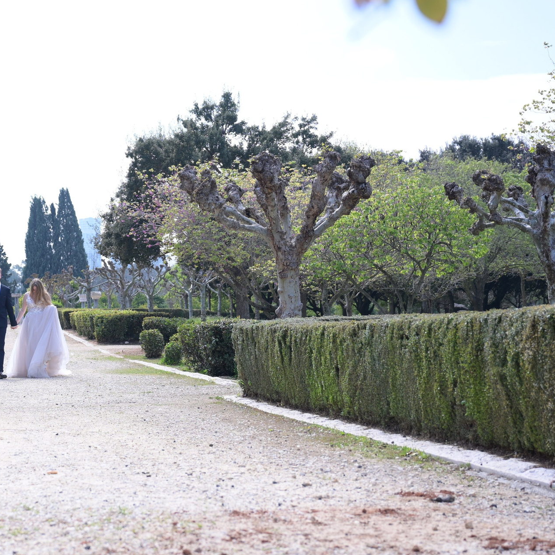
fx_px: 1179
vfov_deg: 26.4
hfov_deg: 25.7
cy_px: 221
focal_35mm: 65
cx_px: 57
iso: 125
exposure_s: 1/800
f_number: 3.5
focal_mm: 38
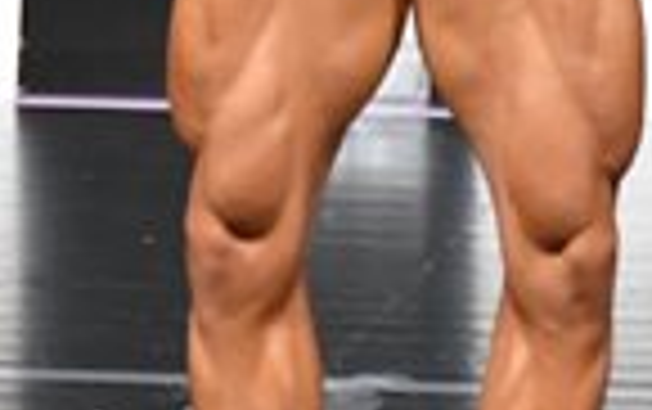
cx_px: 506
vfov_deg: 0.8
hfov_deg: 1.2
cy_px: -207
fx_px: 30510
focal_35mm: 1715
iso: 5000
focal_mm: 210
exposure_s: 1/400
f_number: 5.6
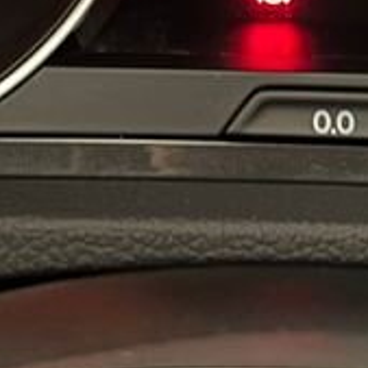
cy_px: -105
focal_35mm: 139
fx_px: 1672
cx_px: 207
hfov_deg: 12.6
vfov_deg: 12.2
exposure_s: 1/13
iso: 500
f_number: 1.6
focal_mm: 5.1
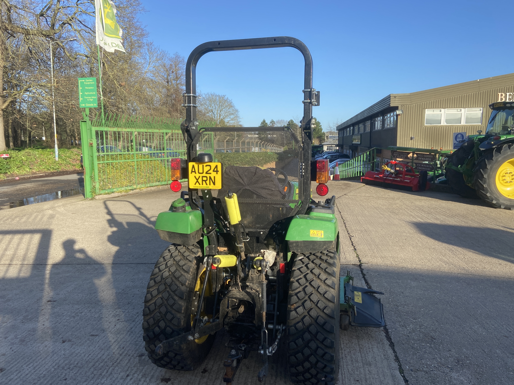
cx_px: 257
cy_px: 192
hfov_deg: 67.3
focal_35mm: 26
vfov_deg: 53.1
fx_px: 386
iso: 32
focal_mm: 4.25
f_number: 1.8
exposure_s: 1/1377
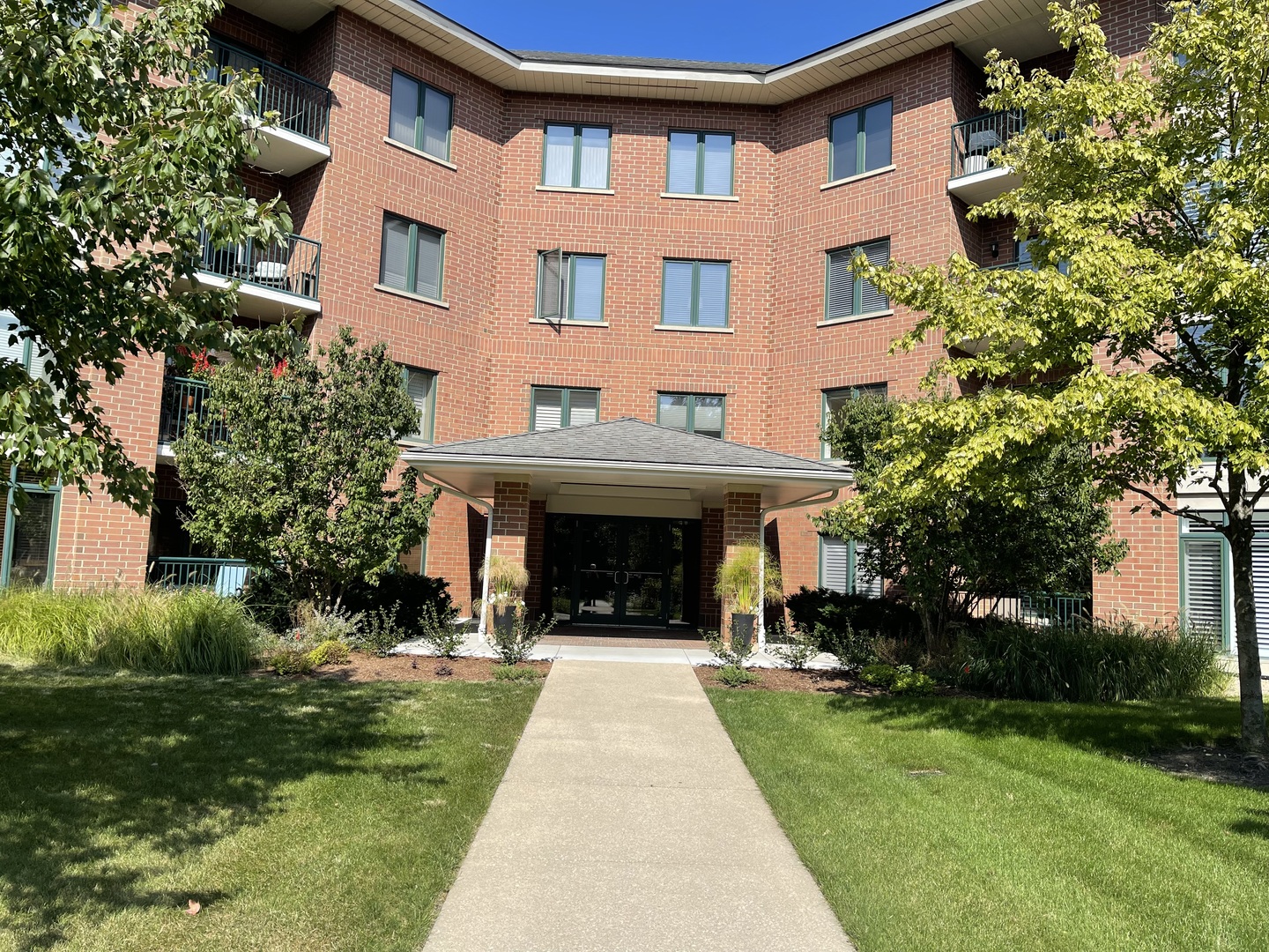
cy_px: 476
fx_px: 916
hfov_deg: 69.4
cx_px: 634
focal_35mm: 25
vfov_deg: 54.9
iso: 32
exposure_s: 1/2597
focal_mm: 5.1
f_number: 1.6
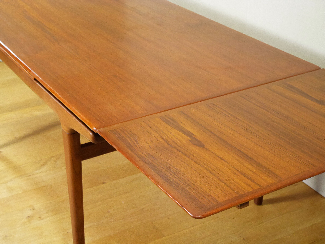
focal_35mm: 64
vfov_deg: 22.9
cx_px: 162
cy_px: 122
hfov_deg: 30.3
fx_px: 601
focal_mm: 32
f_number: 5.6
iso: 2500
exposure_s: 1/80
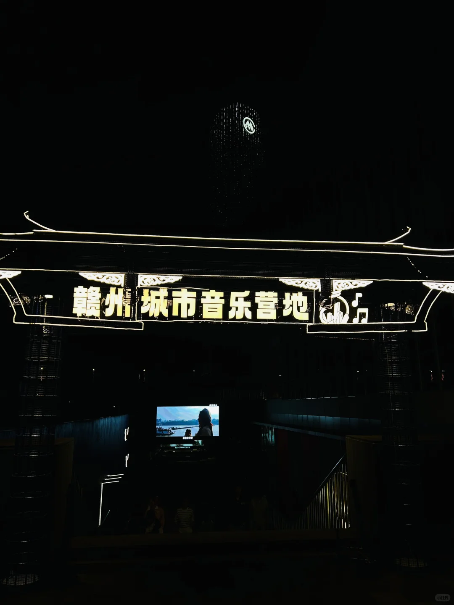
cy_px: 302
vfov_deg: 67.3
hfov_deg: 53.1
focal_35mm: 26
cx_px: 227
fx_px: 455
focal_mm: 5.7
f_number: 1.5
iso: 32
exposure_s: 1/120
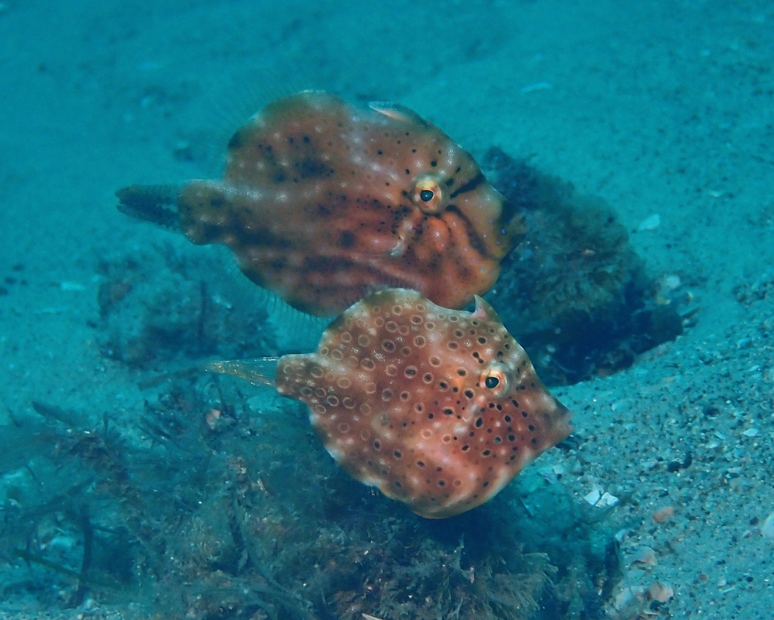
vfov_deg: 20.4
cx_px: 358
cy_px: 310
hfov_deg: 25.4
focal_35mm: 75
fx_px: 1719
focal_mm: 12.73
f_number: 5.6
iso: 200
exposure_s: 1/160
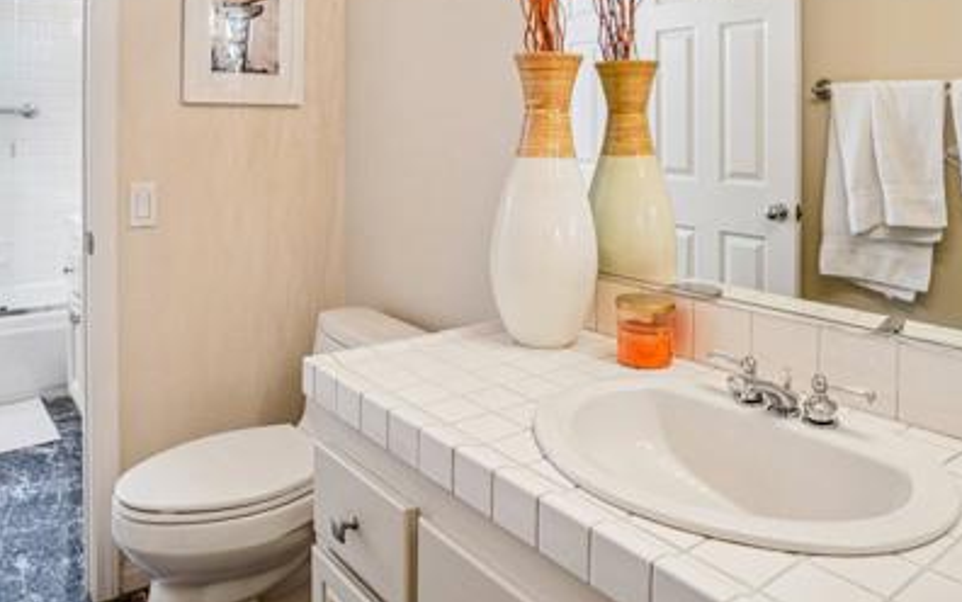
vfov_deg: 42.8
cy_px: 132
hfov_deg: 66.4
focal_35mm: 28
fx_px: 735
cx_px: 462
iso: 400
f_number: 8
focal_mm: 17
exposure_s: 1/25
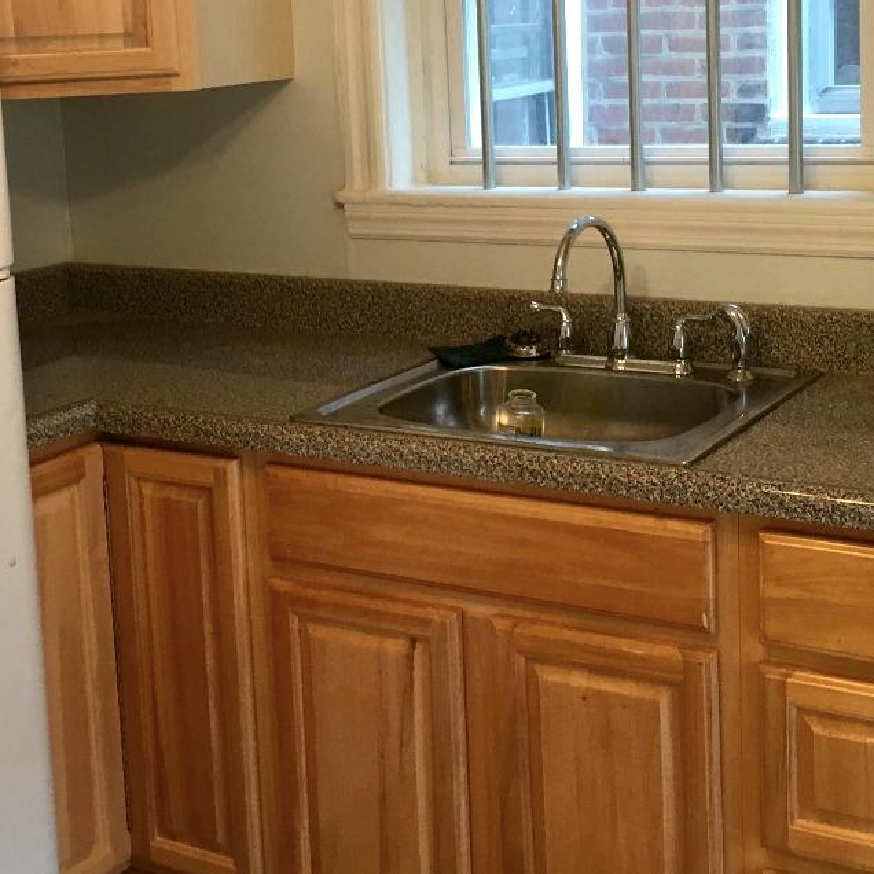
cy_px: 284
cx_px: 441
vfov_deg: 29.3
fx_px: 1657
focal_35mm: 58
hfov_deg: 29.6
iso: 40
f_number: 2.2
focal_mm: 4.15
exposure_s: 1/30
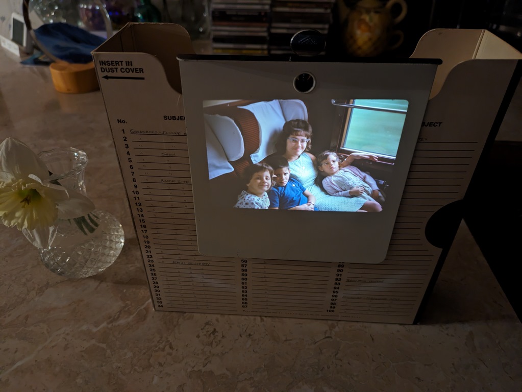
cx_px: 261
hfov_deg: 69.4
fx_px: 377
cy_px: 196
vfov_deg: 54.9
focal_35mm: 25
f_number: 1.89
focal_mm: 5.43
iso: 363
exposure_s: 1/24
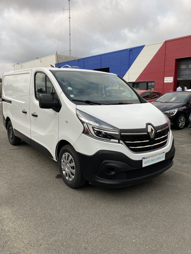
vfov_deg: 63.4
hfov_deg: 49.7
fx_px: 206
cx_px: 96
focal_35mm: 28
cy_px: 127
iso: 20
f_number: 1.8
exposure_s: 1/1230
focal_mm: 3.99
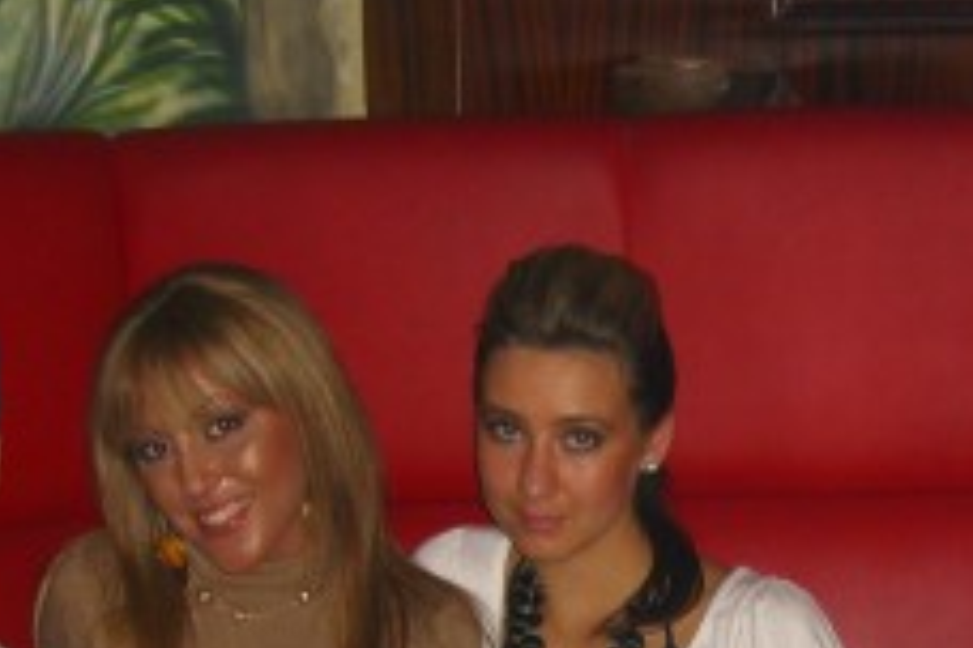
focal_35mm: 104
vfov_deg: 12.7
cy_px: 844
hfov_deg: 19.3
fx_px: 2811
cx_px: 862
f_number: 2.8
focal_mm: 7.9
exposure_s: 1/60
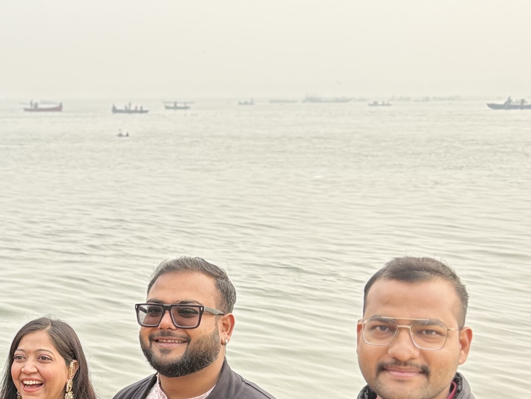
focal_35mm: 62
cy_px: 334
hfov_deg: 29.1
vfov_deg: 23.2
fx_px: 951
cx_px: -4
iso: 64
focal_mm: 5.96
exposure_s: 1/262
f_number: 1.6
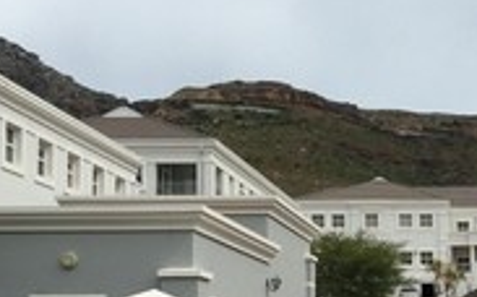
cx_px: 459
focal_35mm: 84
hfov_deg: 23.8
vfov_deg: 15.3
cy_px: 264
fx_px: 1091
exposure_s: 1/2475
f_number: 2.2
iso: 32
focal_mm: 4.15
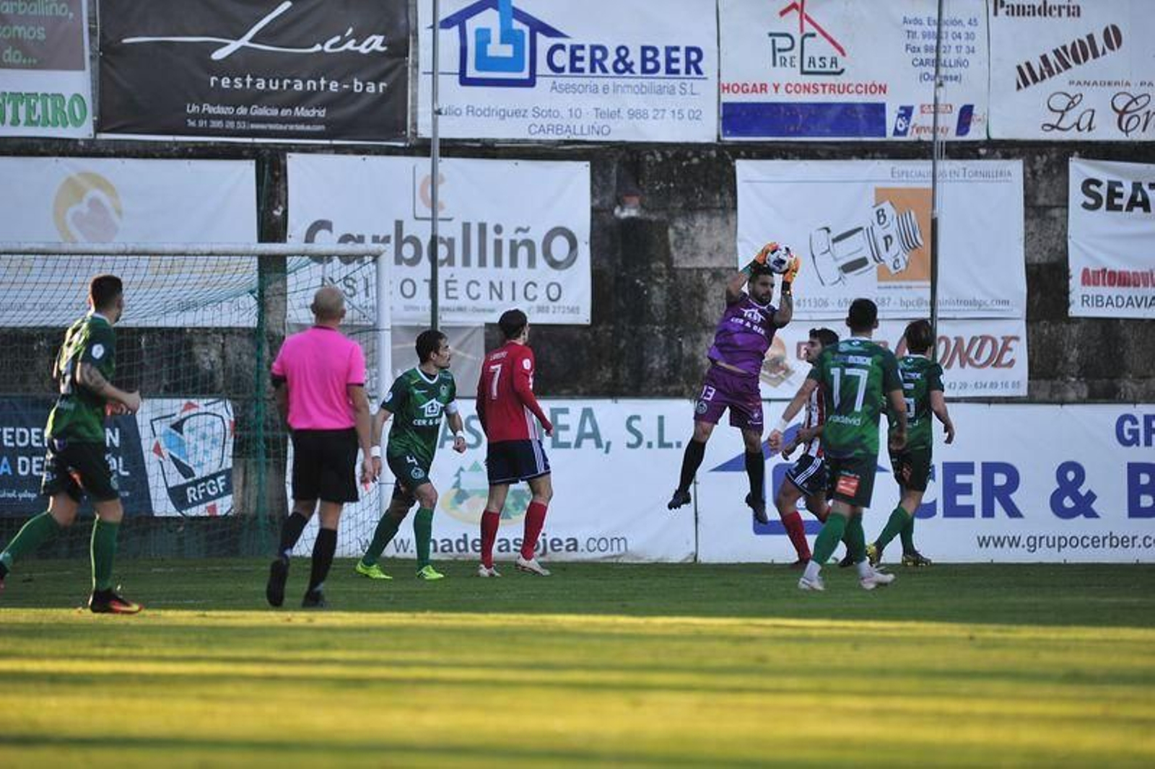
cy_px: 384
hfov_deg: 6.9
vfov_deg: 4.6
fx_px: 9622
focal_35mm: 300
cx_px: 578
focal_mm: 300
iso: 400
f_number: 2.8
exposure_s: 1/1000
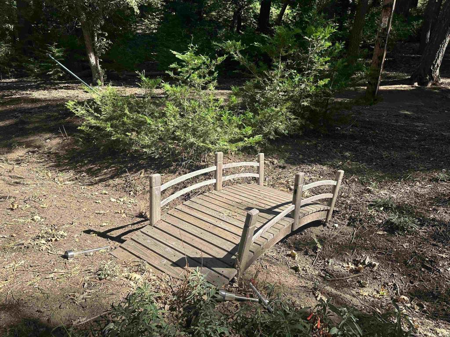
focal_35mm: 24
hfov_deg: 71.6
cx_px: 225
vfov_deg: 56.8
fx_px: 312
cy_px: 168
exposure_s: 1/1393
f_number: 1.78
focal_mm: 6.86
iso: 80
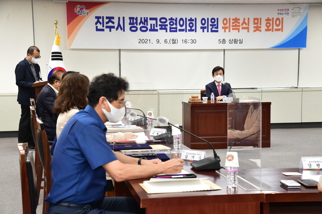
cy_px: 107
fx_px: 581
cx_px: 161
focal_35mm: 65
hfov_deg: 31.0
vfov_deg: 20.9
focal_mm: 65
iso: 6400
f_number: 8
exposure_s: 1/160
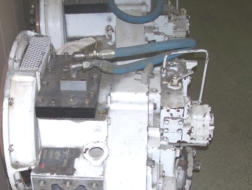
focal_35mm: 73
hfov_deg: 26.5
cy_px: 127
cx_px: 83
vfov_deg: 20.1
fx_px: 532
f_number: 3.2
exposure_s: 1/60
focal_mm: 8
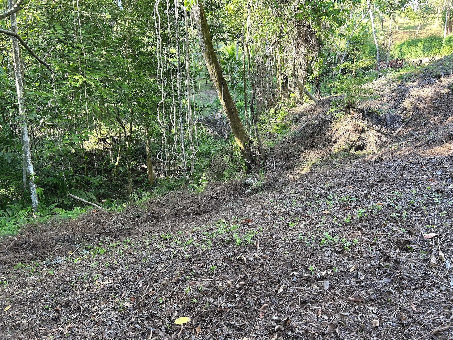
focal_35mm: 26
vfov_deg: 53.1
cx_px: 226
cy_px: 170
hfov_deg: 67.3
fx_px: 340
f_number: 1.5
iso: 100
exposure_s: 1/121
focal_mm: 5.7
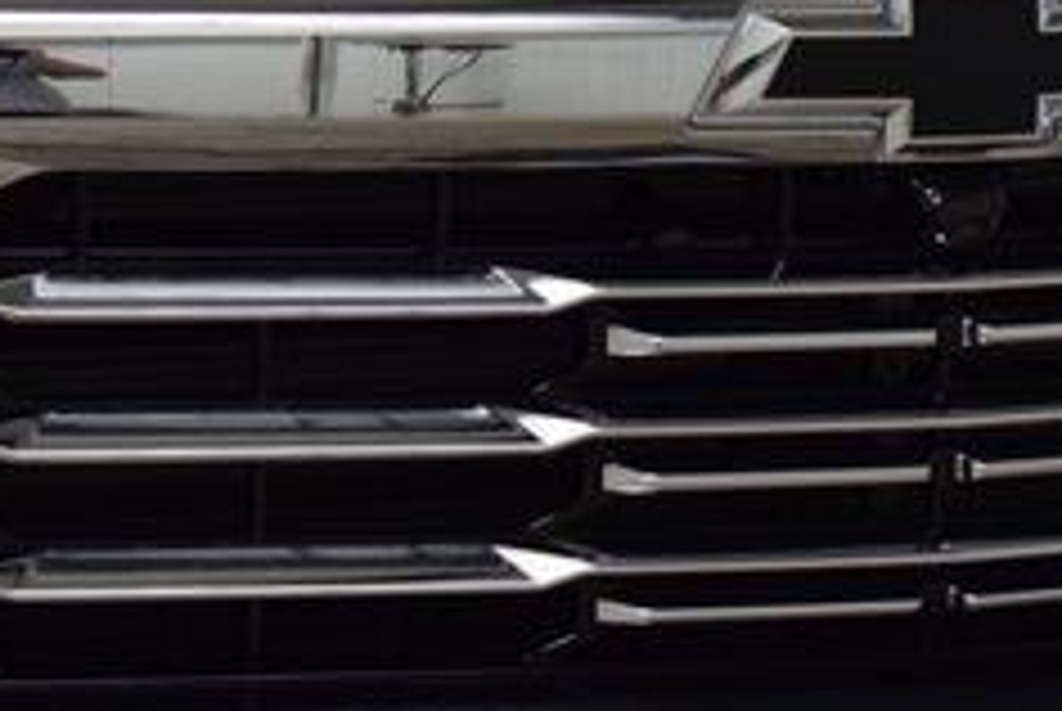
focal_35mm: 195
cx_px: 914
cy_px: 281
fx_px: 5760
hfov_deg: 10.5
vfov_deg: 7.1
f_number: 7.1
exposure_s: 1/60
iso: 1600
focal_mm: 48
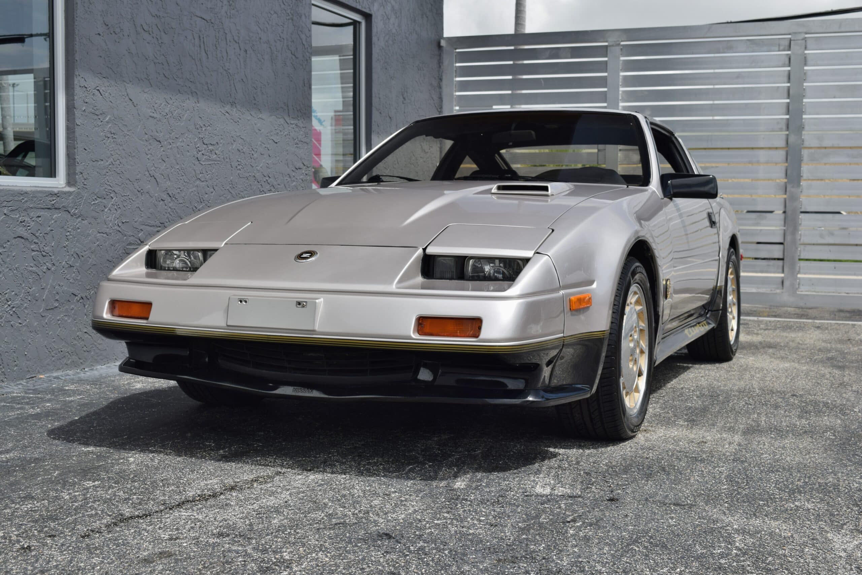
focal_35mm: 45
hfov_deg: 43.6
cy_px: 288
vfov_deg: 29.9
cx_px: 431
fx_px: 1077
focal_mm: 30
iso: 100
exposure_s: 1/125
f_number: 7.1
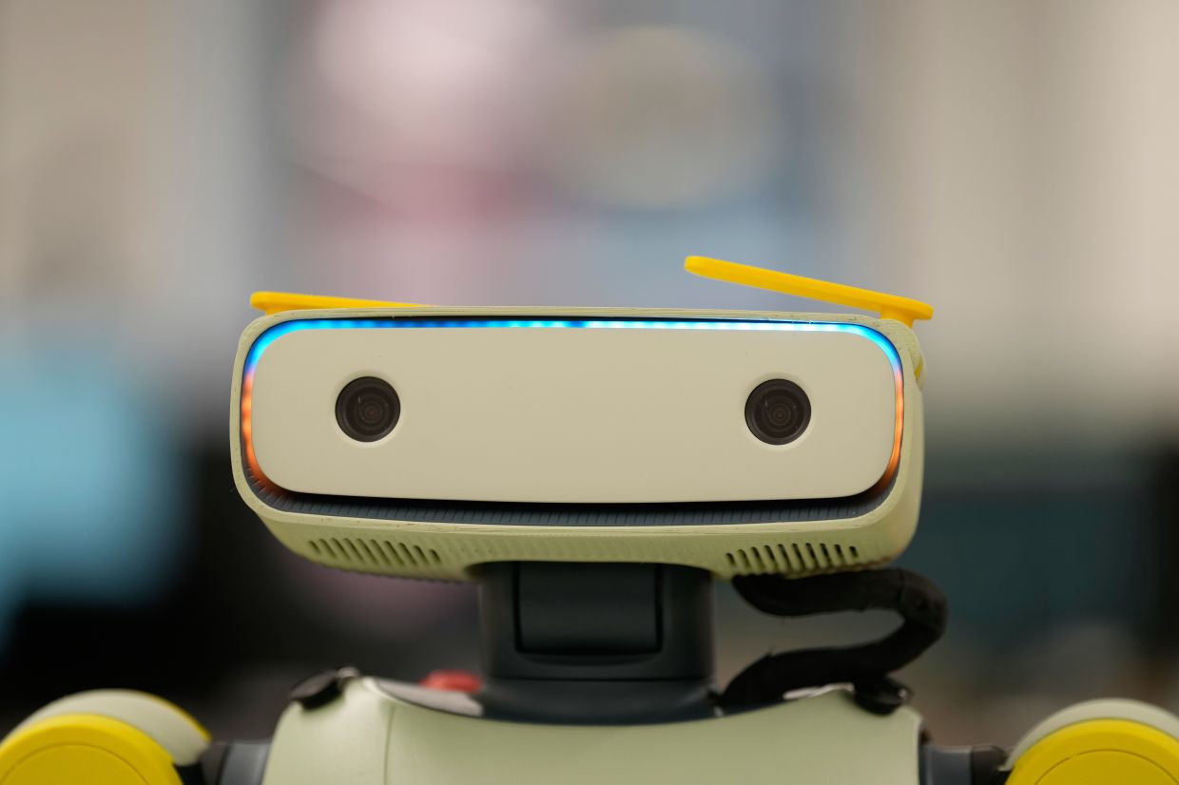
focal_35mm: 200
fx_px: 6548
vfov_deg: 6.9
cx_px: 590
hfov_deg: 10.3
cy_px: 392
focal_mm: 200
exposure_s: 1/250
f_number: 2.8
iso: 640
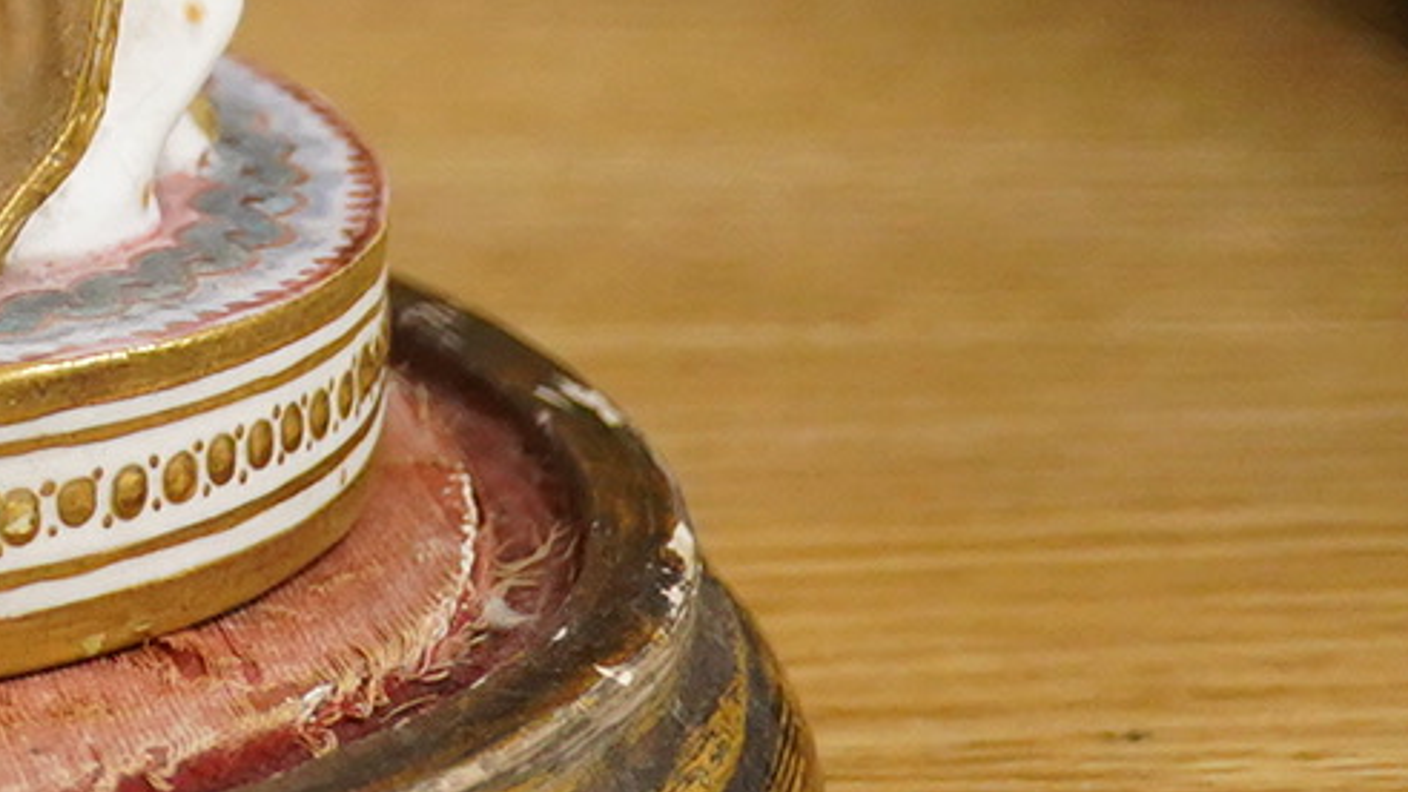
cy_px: -1042
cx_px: -1190
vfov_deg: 6.2
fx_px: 7055
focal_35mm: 189
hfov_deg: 10.6
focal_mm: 30
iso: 2500
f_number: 4
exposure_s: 1/320
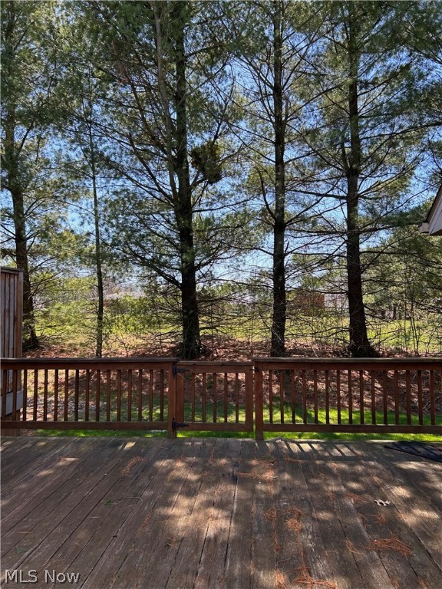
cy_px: 294
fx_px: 443
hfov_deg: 53.1
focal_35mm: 26
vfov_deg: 67.3
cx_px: 221
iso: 50
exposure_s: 1/654
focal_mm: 5.7
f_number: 1.5
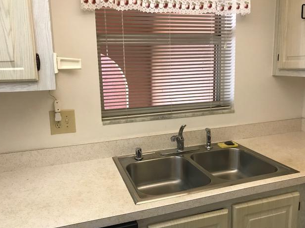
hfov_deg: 61.7
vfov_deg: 48.2
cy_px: 117
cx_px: 151
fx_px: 255
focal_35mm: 29
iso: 32
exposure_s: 1/30
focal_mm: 3.99
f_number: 1.8
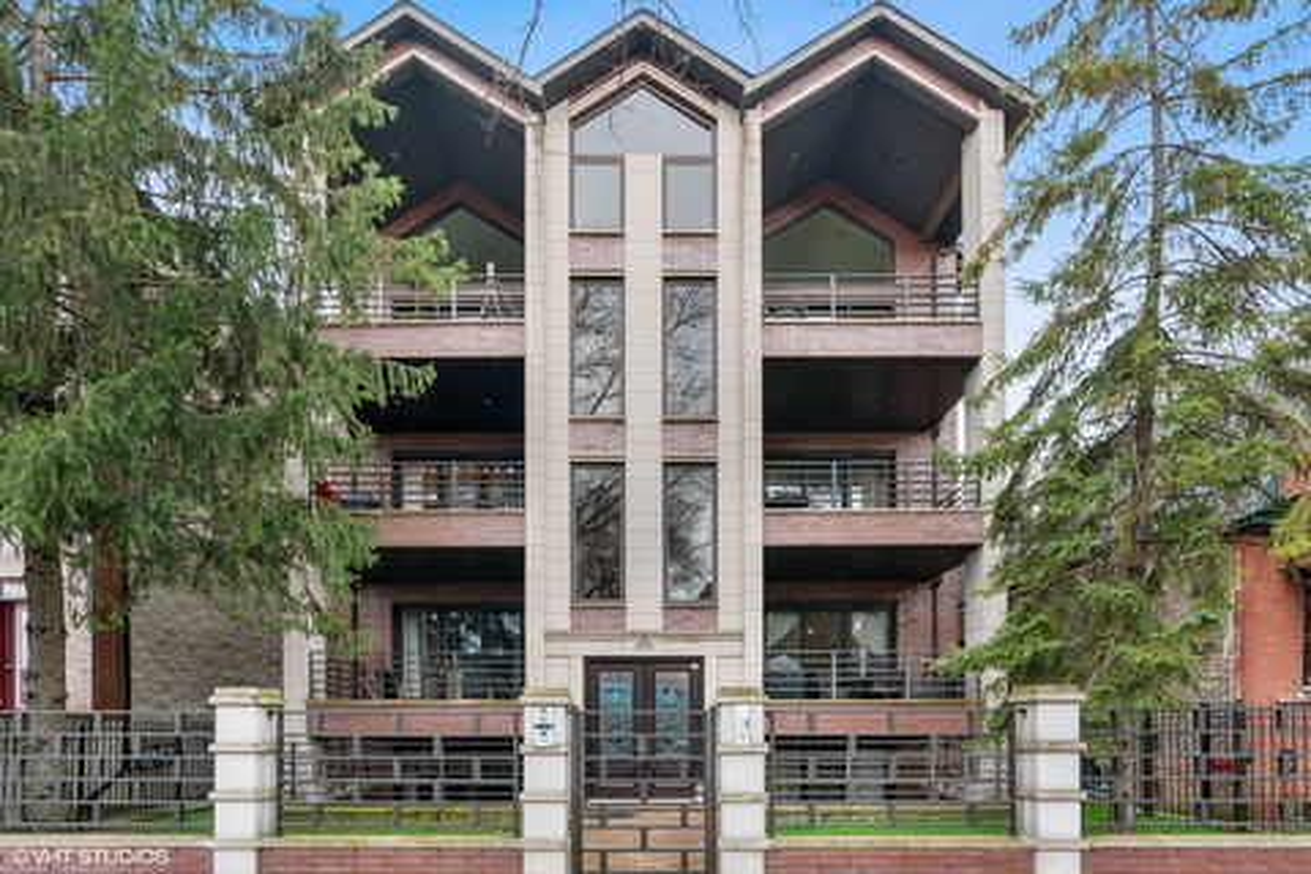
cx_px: 656
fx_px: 583
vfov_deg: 73.7
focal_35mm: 16
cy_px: 437
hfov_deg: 96.7
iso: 320
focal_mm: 16
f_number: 7.1
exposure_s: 1/50
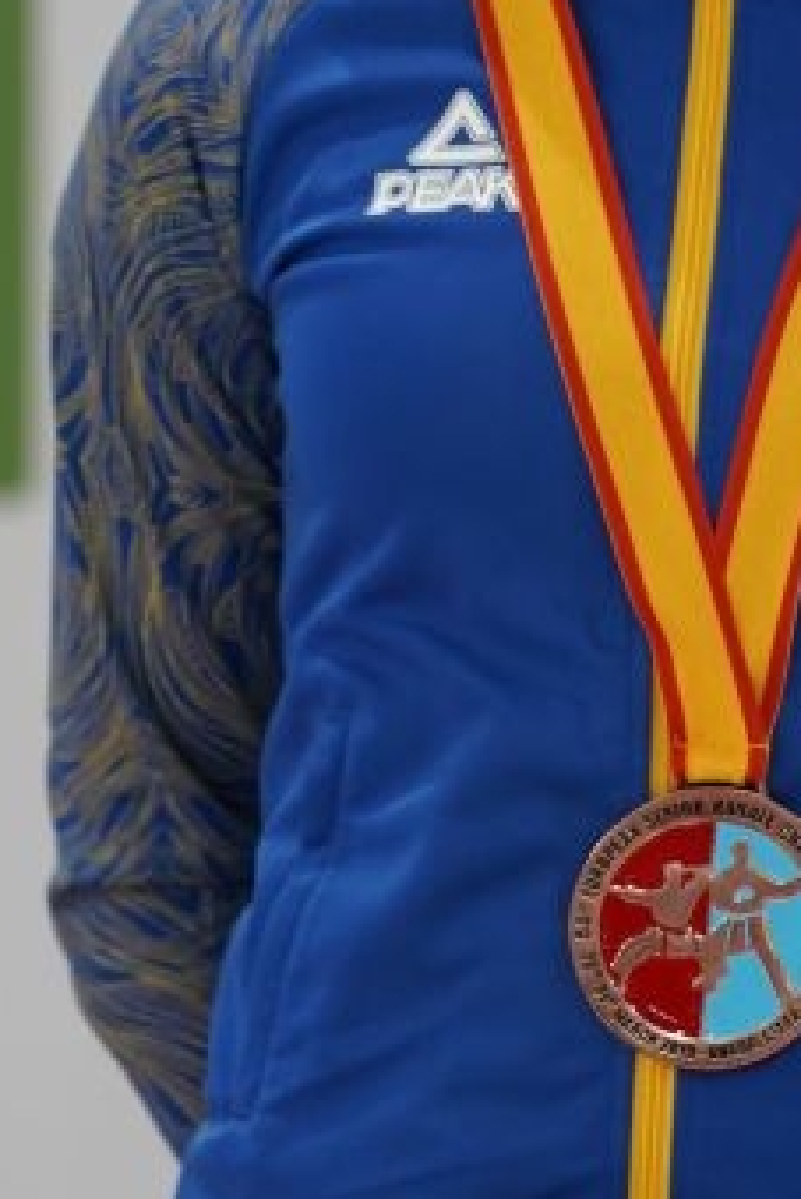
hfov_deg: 2.0
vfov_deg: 2.9
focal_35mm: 705
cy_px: 508
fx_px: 23504
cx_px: 632
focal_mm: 200
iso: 1000
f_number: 2.8
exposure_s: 1/250
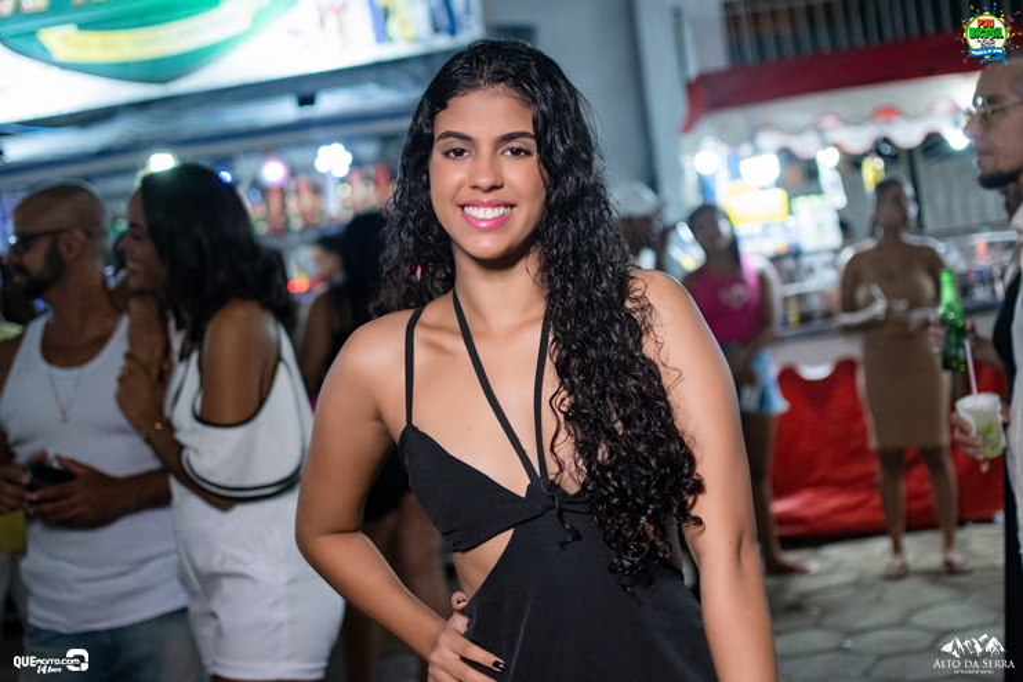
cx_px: 512
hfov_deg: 37.9
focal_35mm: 52
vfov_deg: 25.8
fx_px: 1492
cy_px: 341
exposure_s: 1/800
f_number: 2.2
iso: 2500
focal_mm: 35
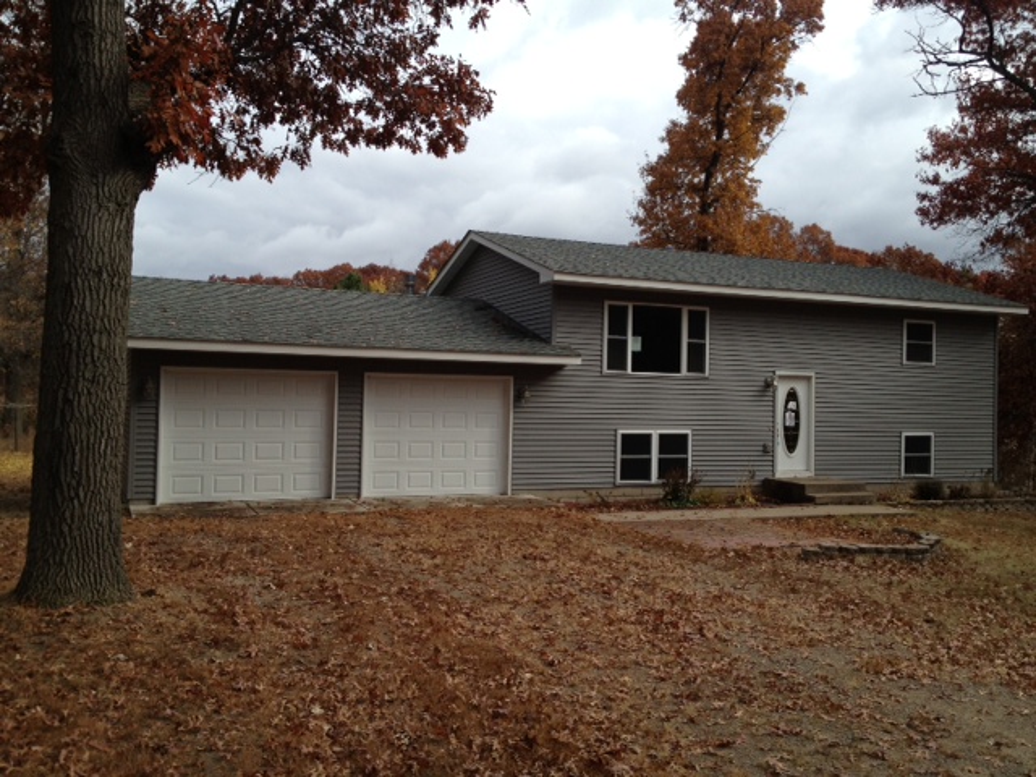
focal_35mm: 35
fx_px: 1047
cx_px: 518
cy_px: 388
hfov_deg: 52.6
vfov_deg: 40.7
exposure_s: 1/920
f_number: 2.4
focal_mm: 4.28
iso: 50
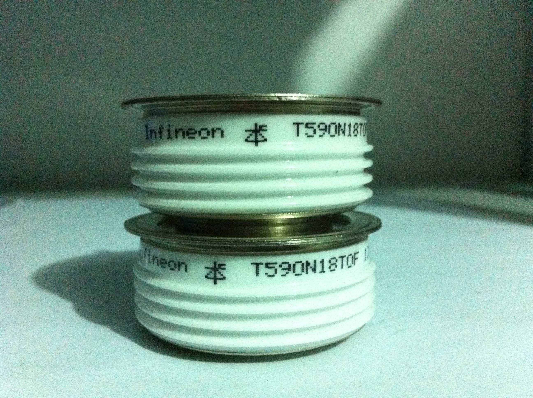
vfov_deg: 40.6
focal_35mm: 35
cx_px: 266
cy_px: 199
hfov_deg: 52.7
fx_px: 538
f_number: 2.8
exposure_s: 1/15
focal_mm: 3.85
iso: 1000
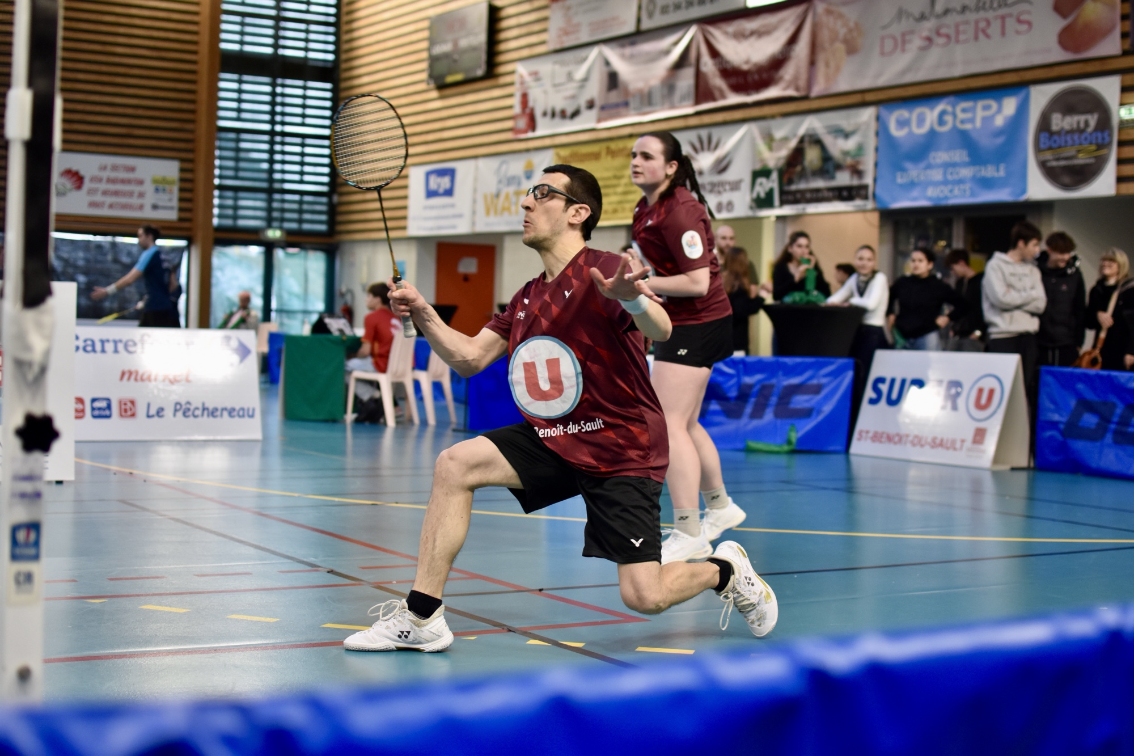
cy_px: 378
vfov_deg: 25.7
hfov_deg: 37.9
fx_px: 1653
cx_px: 567
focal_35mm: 52
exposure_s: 1/640
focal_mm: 35
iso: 800
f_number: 2.2
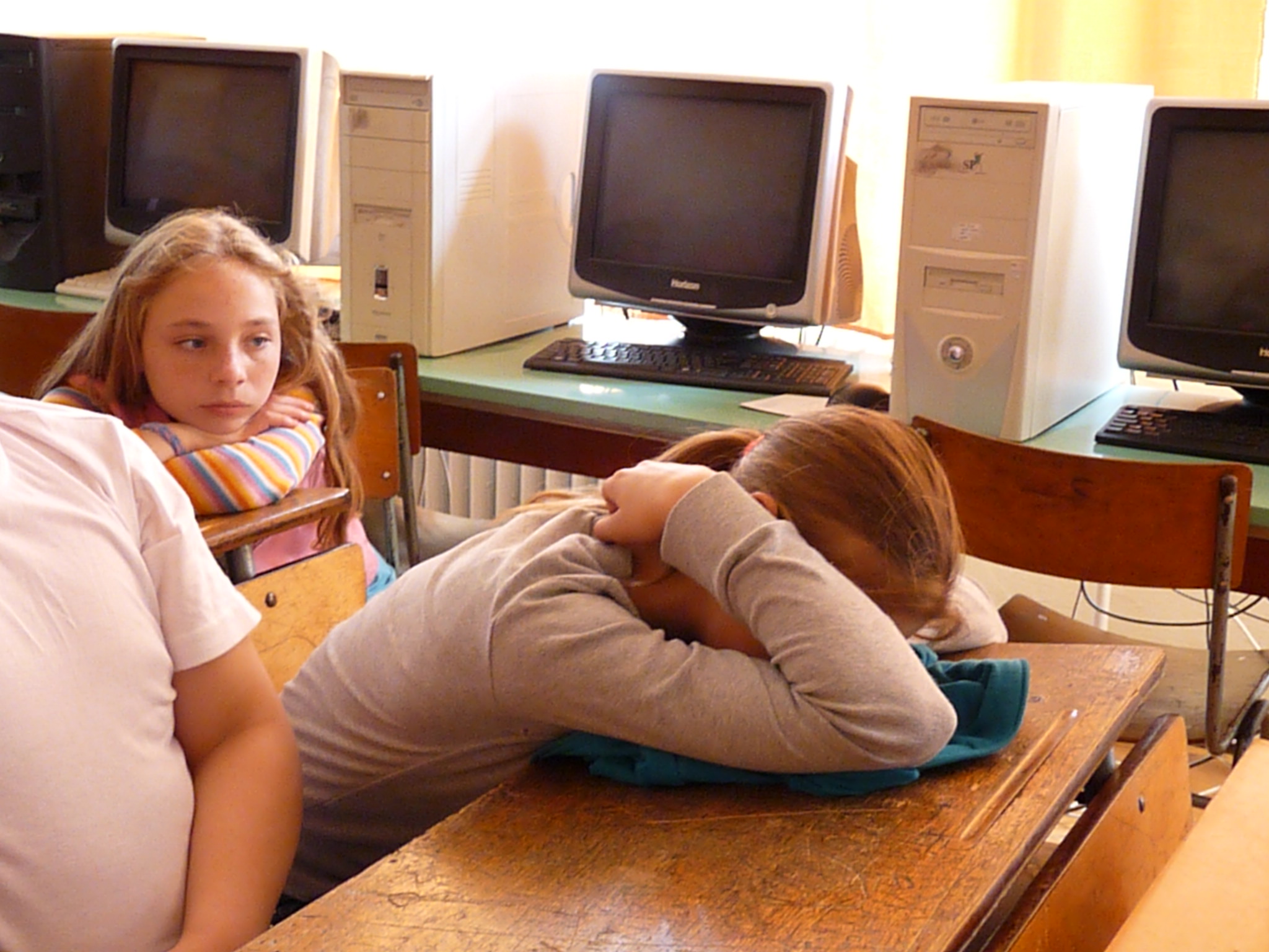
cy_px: 476
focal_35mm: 52
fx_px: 1906
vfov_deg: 28.0
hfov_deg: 36.8
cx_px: 634
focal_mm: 9.2
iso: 1250
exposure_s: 1/30
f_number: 3.2
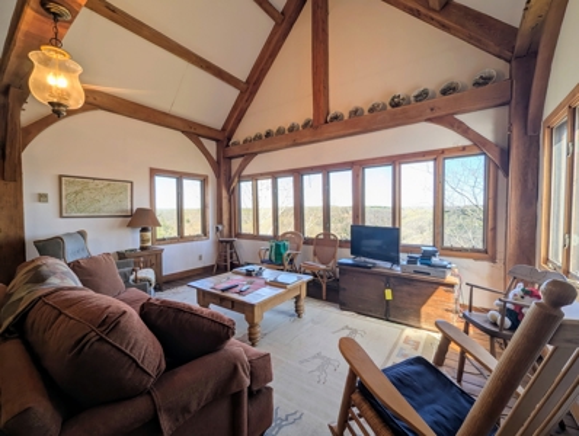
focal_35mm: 13
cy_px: 218
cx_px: 290
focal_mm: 1.95
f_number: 2.2
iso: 42
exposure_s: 1/120
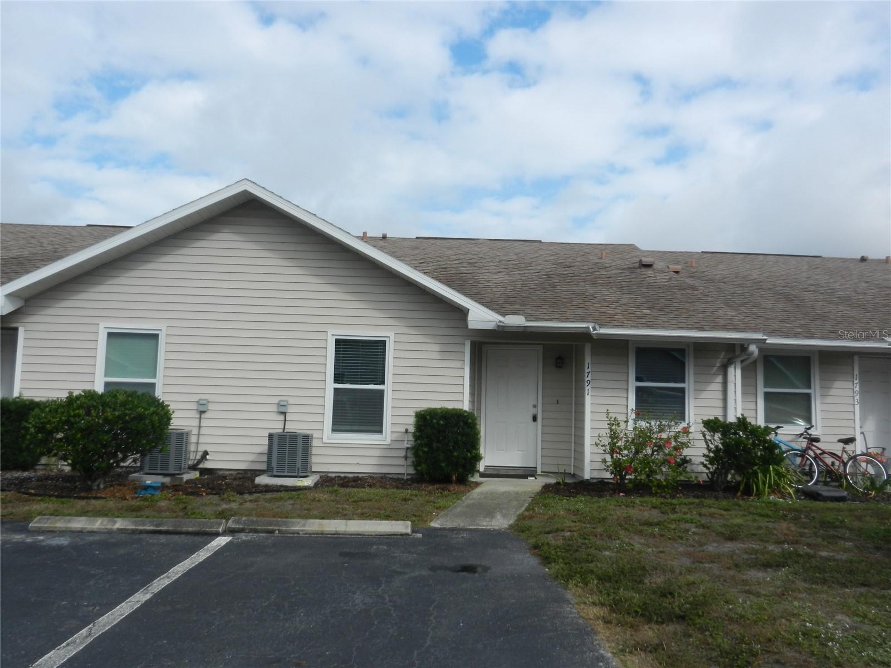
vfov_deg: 48.2
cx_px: 446
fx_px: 746
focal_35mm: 29
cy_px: 334
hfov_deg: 61.7
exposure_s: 1/1600
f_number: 3.6
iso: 160
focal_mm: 5.1
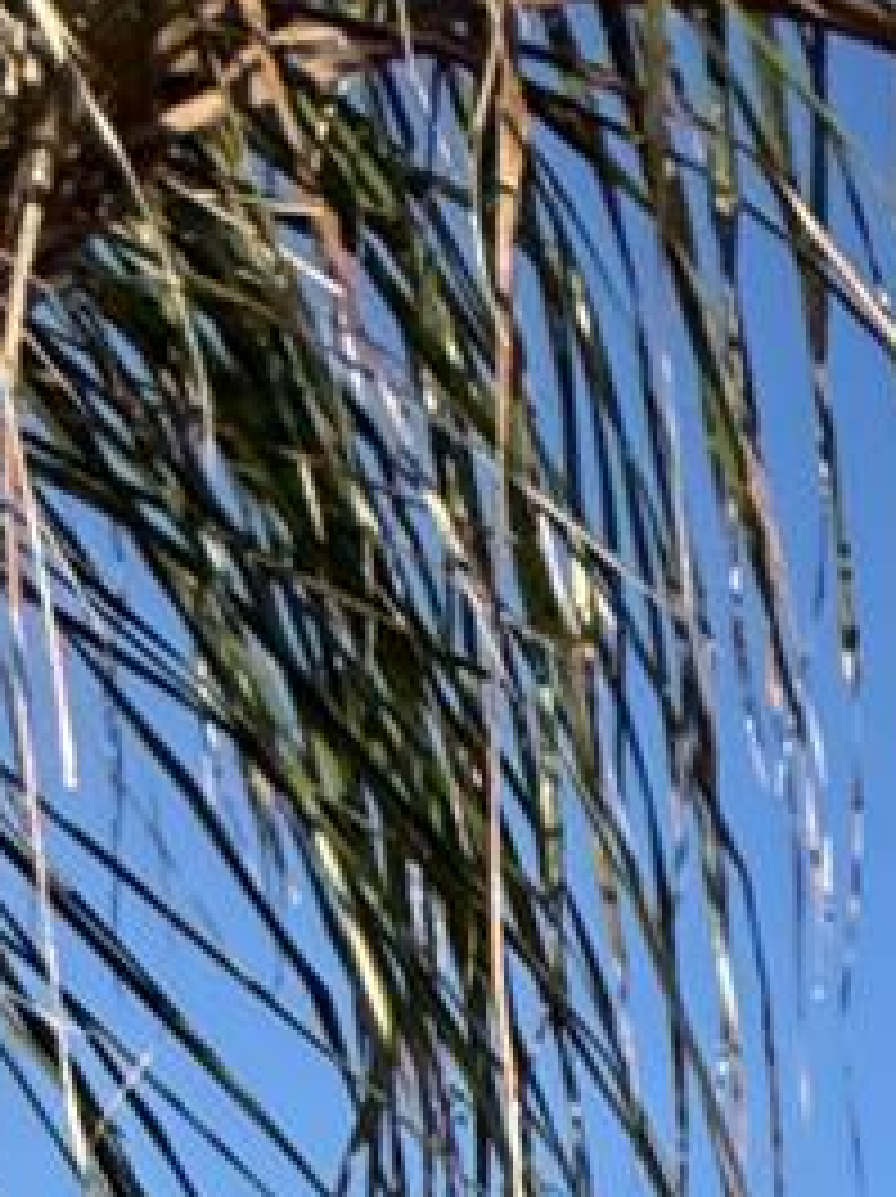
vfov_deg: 13.5
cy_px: 3146
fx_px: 2731
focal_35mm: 79
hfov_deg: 13.4
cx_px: 2181
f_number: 2.2
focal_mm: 2.22
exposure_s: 1/1497
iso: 50
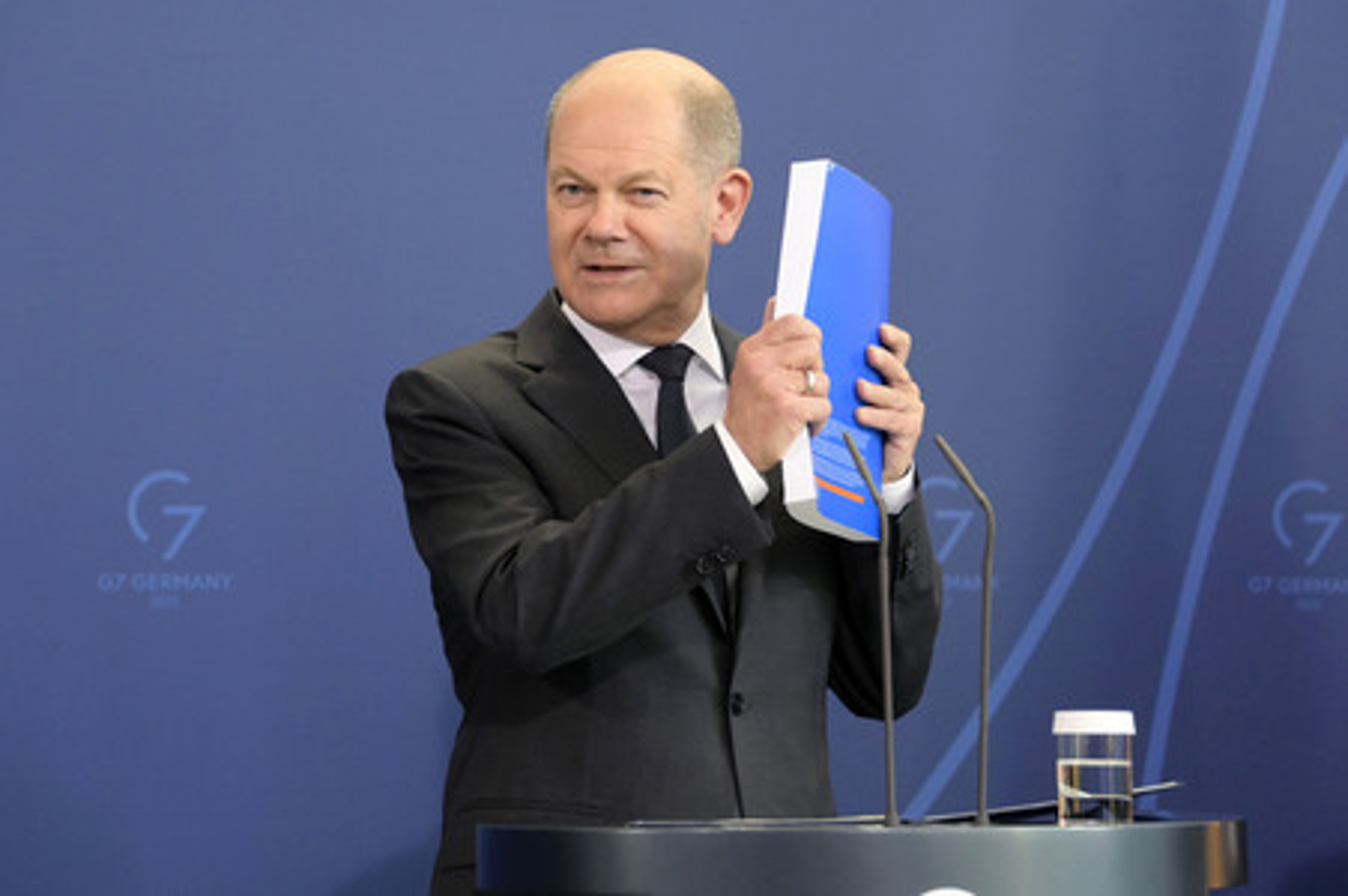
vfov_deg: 11.0
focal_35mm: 125
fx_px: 4677
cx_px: 674
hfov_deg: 16.4
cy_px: 448
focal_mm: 125
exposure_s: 1/500
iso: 8000
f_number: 5.6
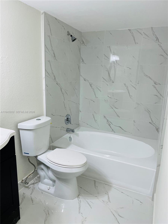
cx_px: 84
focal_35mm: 26
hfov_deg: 53.1
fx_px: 168
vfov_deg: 67.3
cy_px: 112
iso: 125
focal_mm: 4.2
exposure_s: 1/120
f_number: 1.6
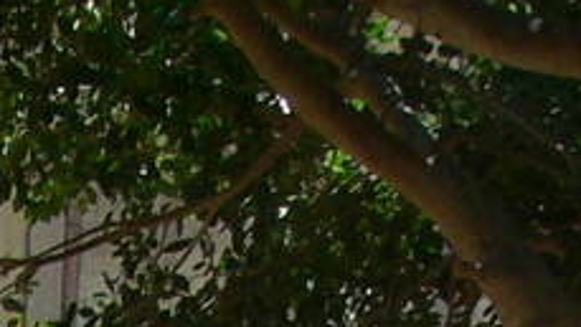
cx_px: -1121
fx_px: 4115
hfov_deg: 7.2
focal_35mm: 267
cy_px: 1452
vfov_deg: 4.1
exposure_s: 1/125
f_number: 5.6
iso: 80
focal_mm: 7.4
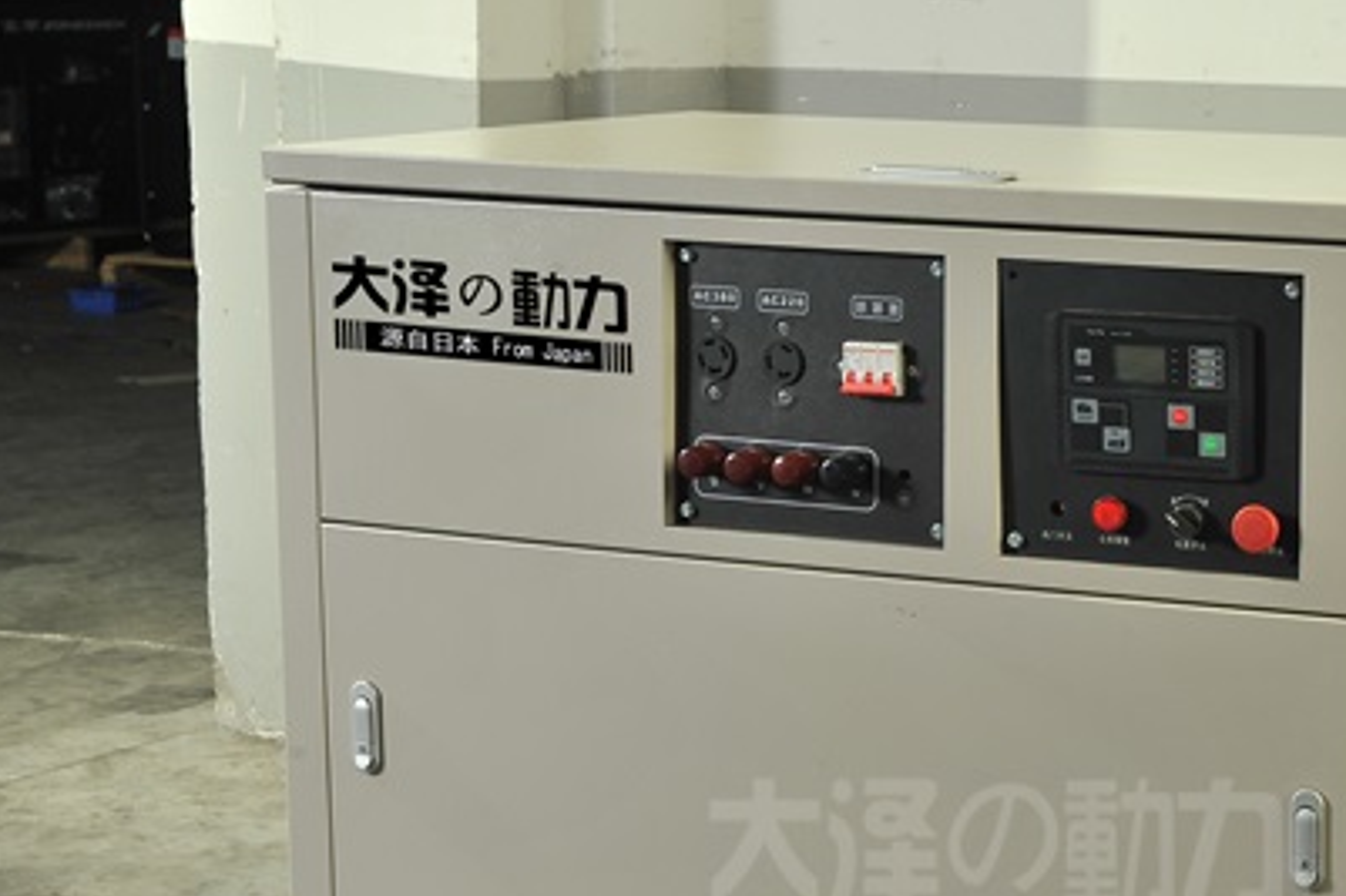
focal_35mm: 116
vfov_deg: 11.8
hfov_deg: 17.5
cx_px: 1077
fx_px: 4335
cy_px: 663
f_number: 14
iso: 160
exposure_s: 1/125
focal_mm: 62
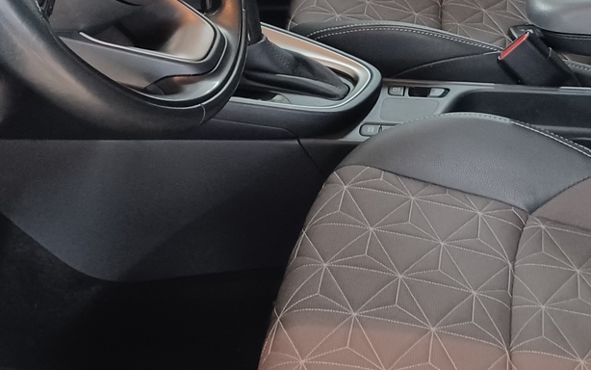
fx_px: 1112
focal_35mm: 69
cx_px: 416
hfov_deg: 29.5
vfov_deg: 18.6
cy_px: 40
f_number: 1.8
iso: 800
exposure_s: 1/25
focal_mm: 4.6
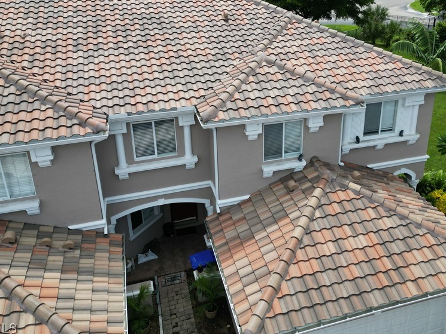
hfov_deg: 55.0
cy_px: 112
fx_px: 425
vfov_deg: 42.4
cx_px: 266
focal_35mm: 33
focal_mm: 6.72
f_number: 1.7
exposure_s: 1/2500
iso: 200
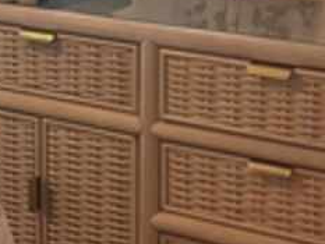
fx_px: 1343
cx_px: -289
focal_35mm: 143
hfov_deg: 12.4
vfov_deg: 10.1
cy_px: -88
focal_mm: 5.1
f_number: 1.6
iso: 160
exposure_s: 1/60
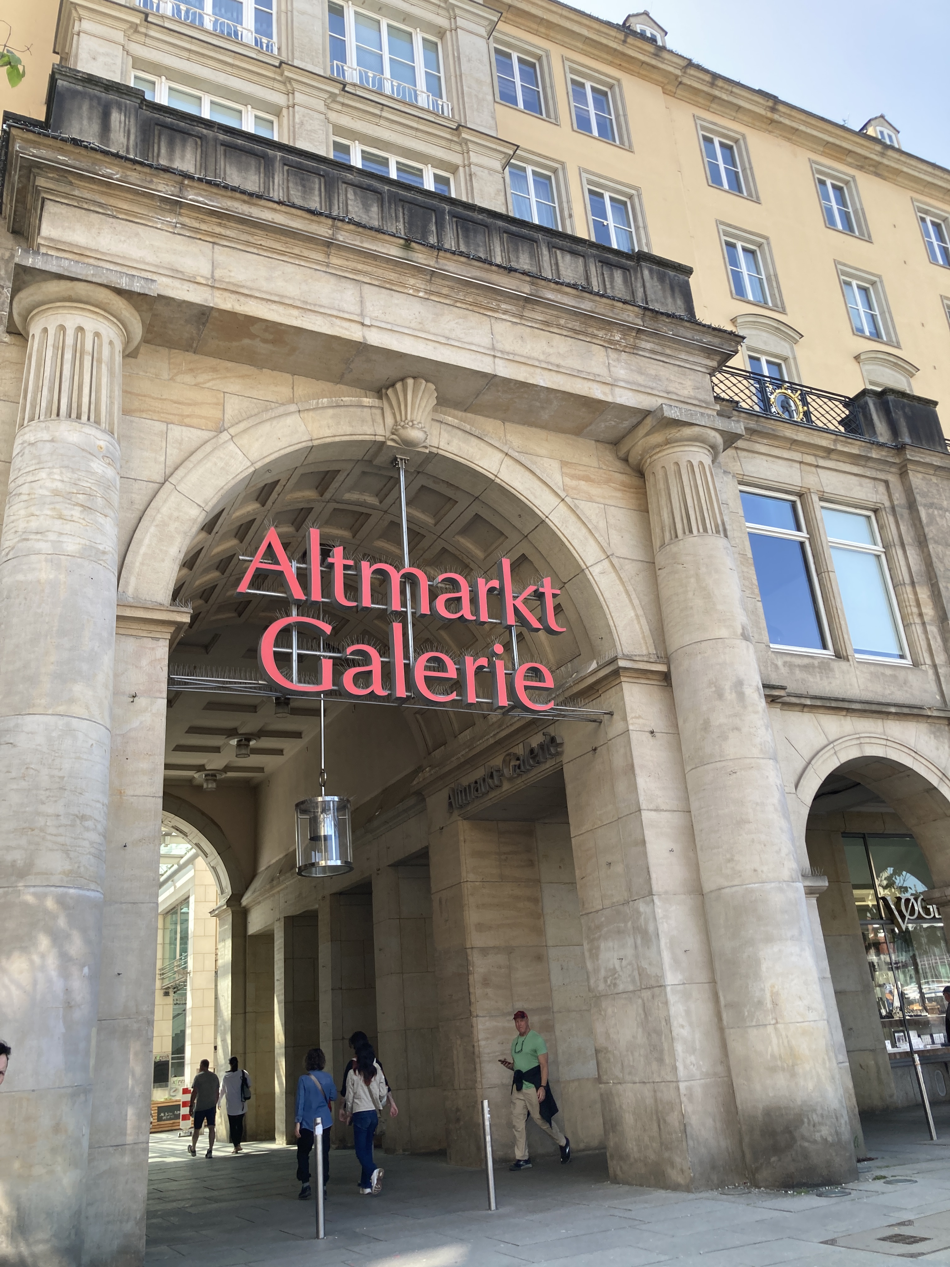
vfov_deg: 63.4
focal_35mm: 28
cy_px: 634
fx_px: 1025
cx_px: 475
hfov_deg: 49.7
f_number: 1.8
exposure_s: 1/279
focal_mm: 3.99
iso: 20
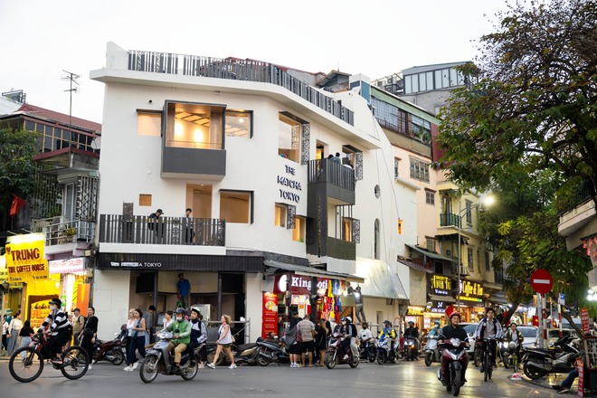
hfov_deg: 48.5
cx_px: 298
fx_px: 663
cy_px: 199
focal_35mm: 40
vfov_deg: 33.4
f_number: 2.8
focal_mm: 40
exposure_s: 1/250
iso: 1000
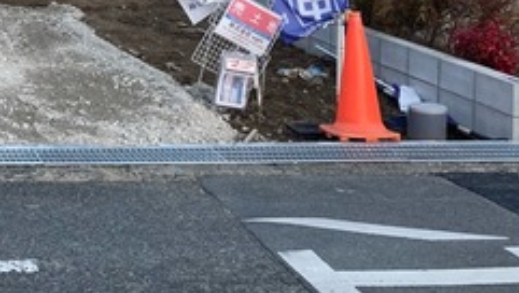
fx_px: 1116
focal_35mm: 81
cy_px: -99
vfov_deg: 14.3
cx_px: -84
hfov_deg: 24.1
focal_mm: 3.99
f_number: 1.8
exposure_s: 1/121
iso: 25
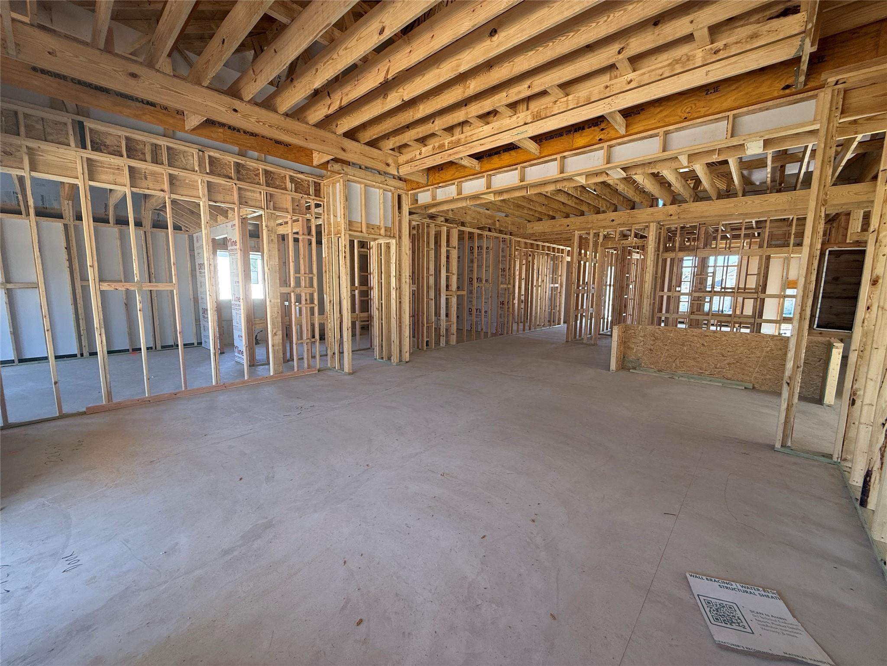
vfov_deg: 85.7
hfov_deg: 102.1
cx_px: 444
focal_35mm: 14
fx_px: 359
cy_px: 333
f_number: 2.2
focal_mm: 2.22
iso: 100
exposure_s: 1/99
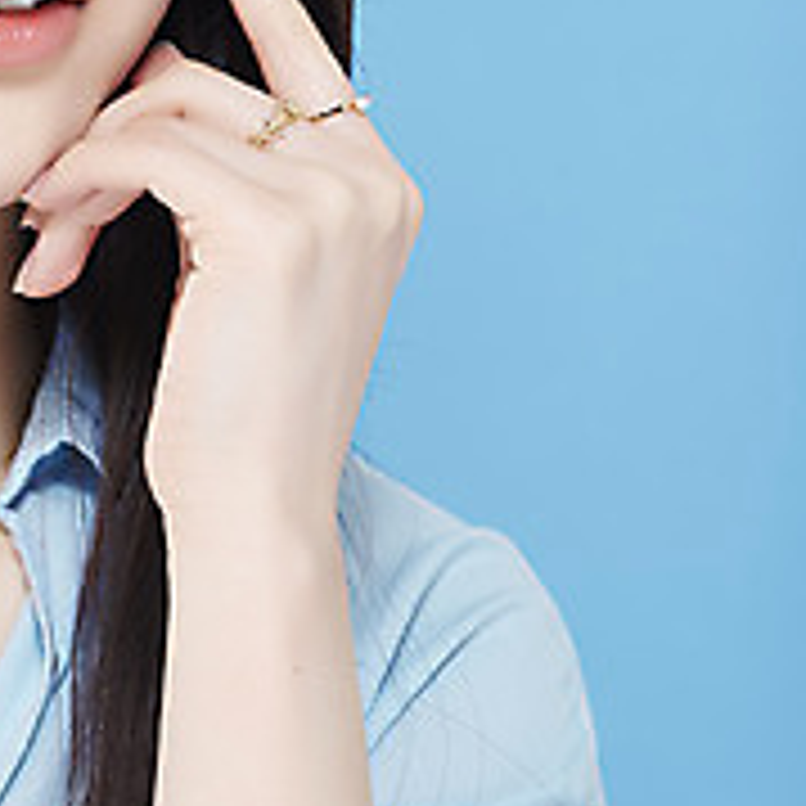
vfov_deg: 5.9
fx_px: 7850
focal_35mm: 298
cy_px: -63
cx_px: -520
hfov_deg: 5.8
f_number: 11
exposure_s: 1/125
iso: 64
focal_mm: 105
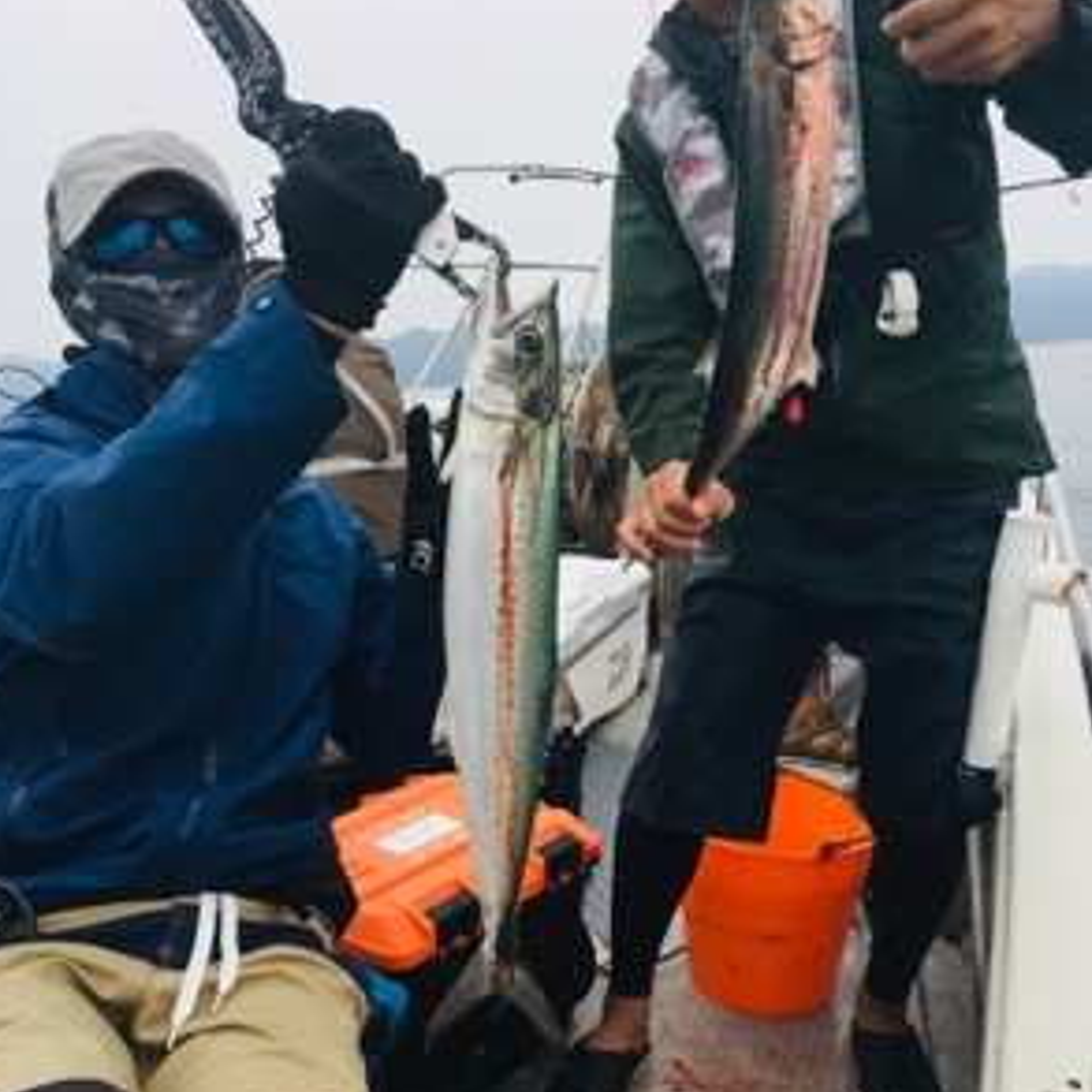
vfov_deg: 47.2
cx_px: 537
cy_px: 548
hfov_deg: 47.2
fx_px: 1249
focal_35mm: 35
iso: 25
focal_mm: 4.15
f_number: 2.2
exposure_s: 1/620
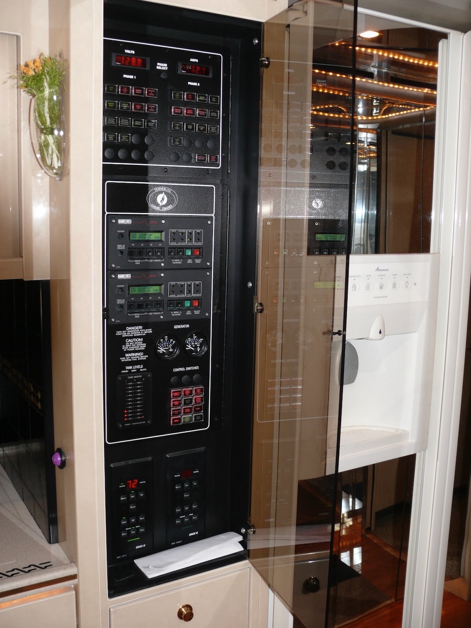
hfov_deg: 40.7
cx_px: 236
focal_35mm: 35
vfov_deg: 52.6
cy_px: 314
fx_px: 635
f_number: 2.8
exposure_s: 1/30
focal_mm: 7.4
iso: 100
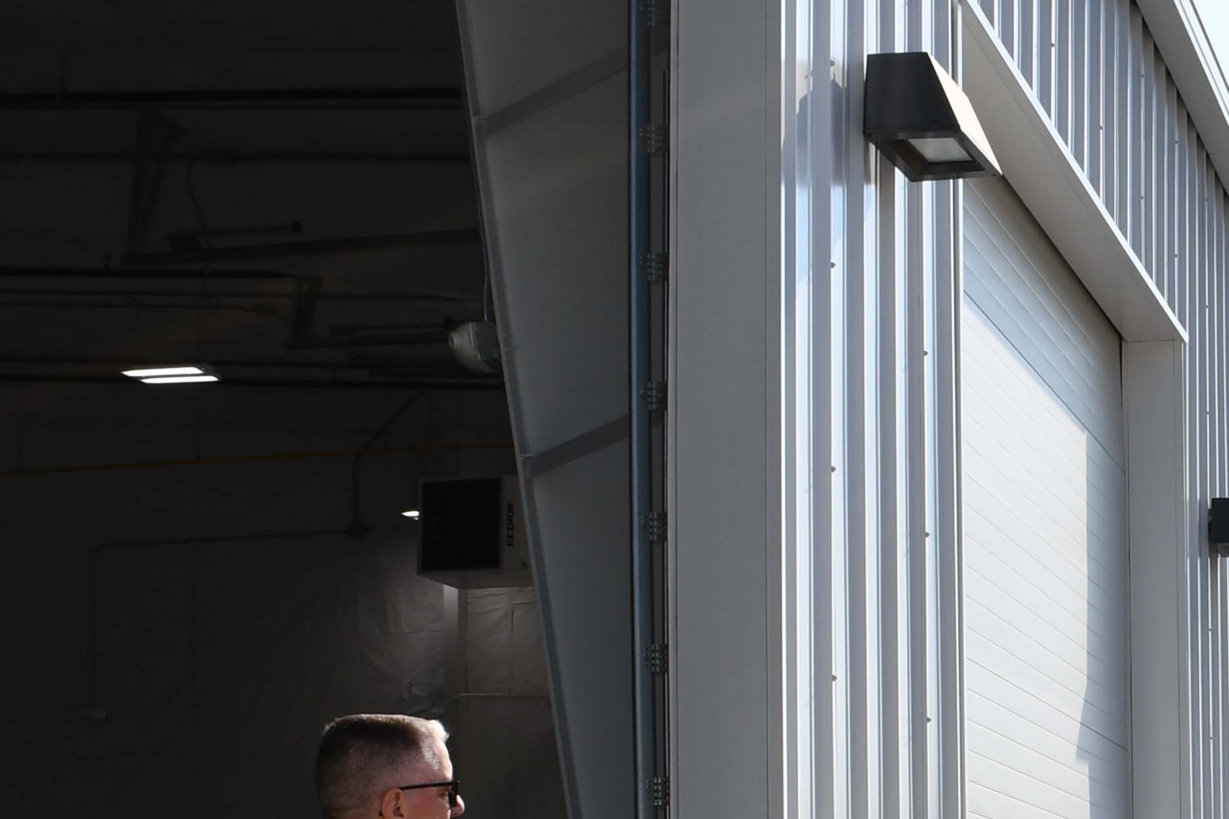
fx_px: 2765
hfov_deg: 23.7
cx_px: 1306
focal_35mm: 81
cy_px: 969
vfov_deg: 16.2
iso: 100
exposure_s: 1/250
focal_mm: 18
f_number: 13
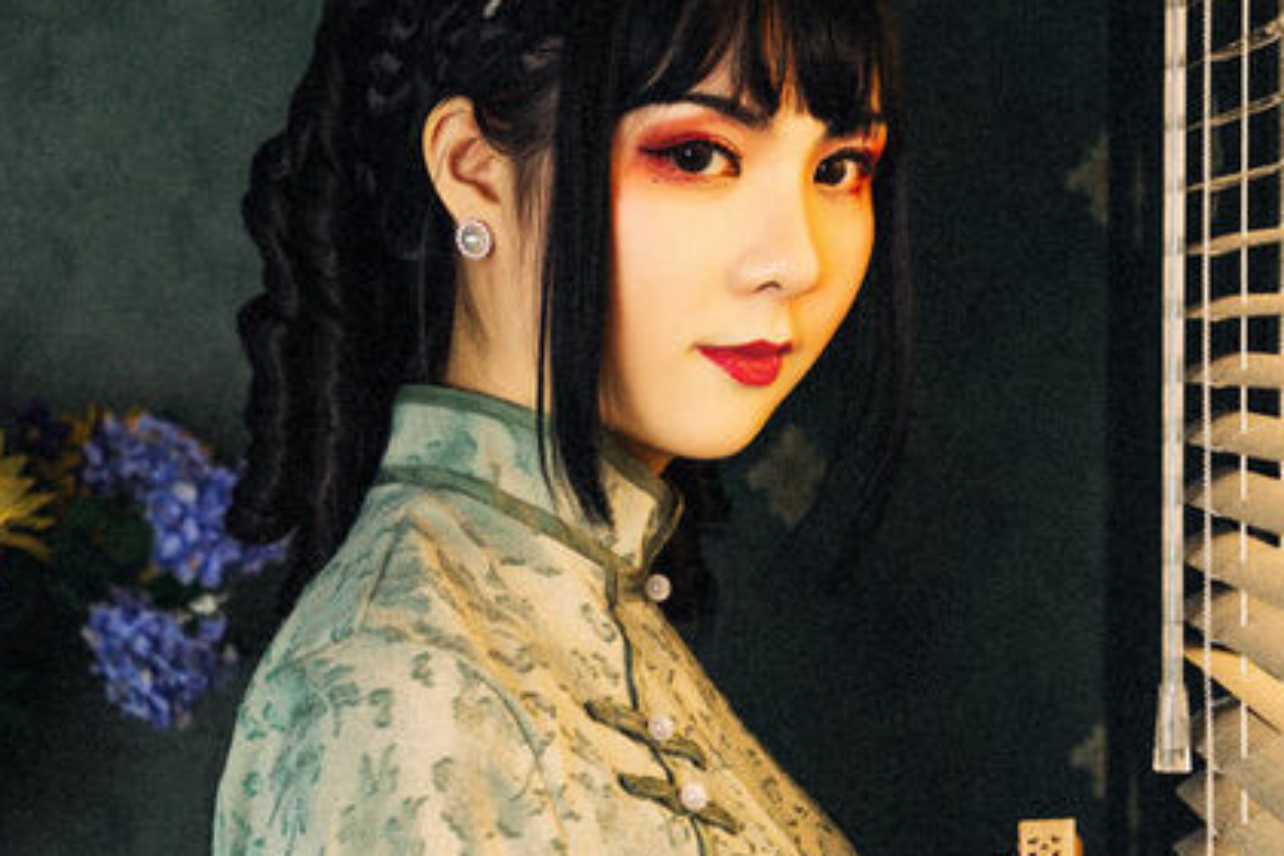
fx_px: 4458
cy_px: 670
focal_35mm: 125
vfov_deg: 10.9
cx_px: 321
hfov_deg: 16.3
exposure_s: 1/80
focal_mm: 50
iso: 800
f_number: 4
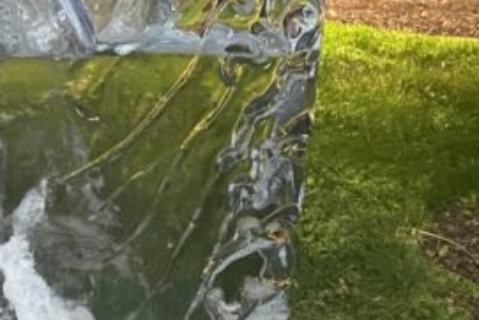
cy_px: 106
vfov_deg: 13.4
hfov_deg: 18.7
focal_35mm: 102
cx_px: -131
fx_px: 1358
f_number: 1.8
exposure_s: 1/30
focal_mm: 4.25
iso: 640
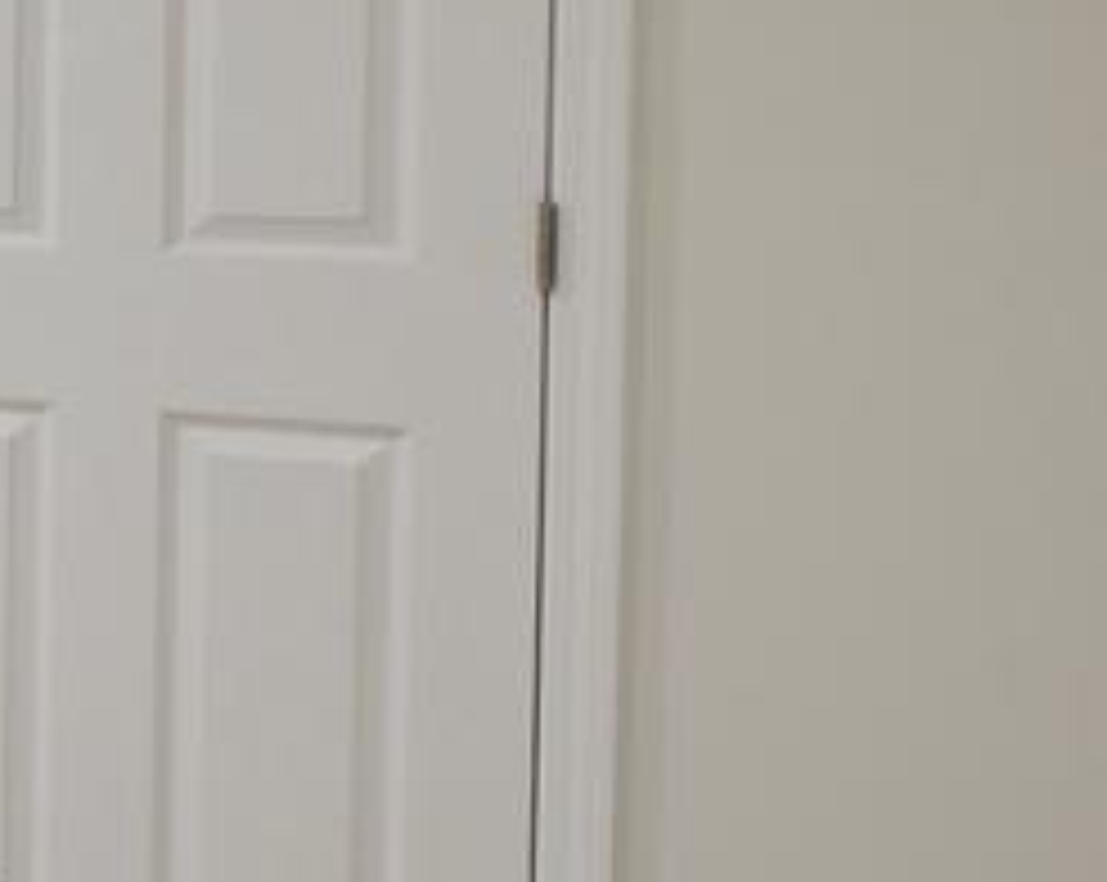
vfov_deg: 19.6
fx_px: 2519
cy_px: 162
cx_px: -1611
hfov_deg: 14.6
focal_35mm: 77
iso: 100
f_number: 8
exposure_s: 1/4
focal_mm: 14
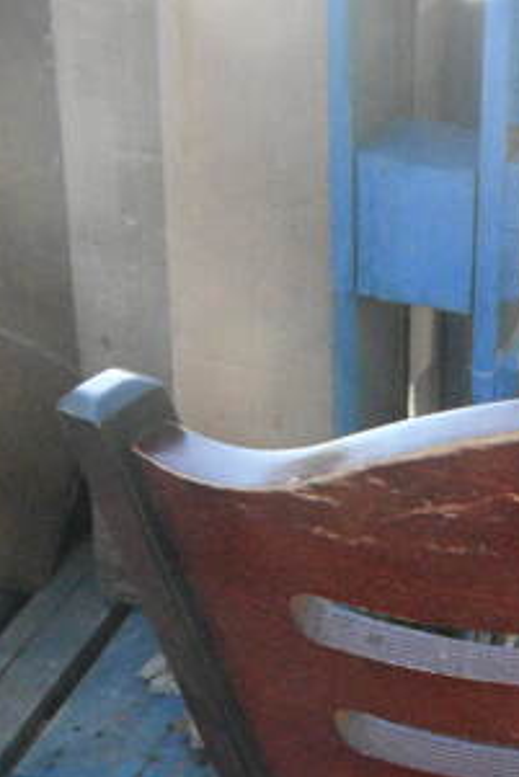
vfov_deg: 20.9
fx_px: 1771
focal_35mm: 82
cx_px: 682
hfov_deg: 15.8
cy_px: 1176
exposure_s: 1/800
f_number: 14
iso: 6400
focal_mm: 18
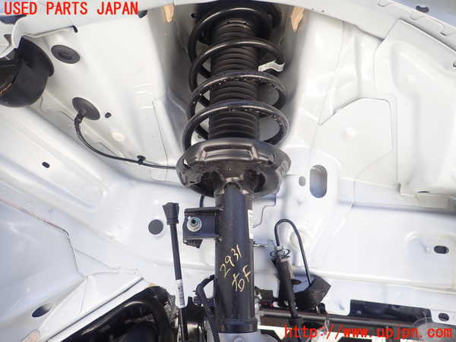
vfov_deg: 54.9
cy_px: 171
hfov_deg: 69.4
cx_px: 228
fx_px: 329
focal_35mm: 25
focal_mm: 4.5
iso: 100
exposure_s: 1/100
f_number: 2
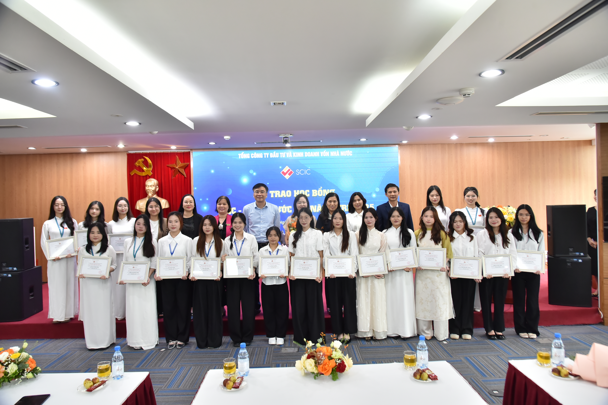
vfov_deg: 53.1
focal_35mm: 24
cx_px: 304
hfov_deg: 73.7
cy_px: 202
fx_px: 405
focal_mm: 24
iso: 1600
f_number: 5.6
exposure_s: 1/50
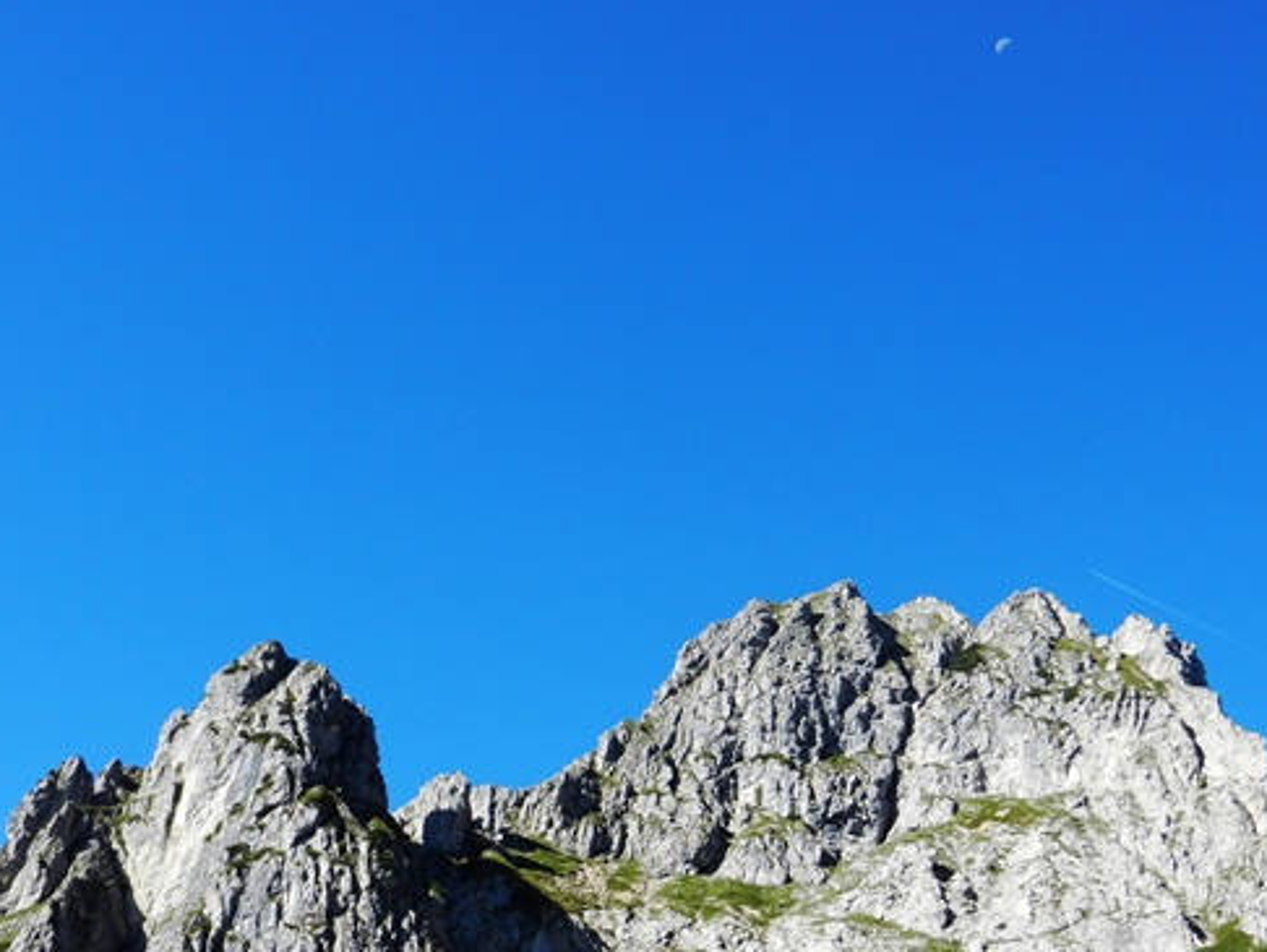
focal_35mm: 50
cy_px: 597
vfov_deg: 29.0
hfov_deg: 38.1
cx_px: 686
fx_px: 1831
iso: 160
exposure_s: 1/800
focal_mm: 6.9
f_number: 4
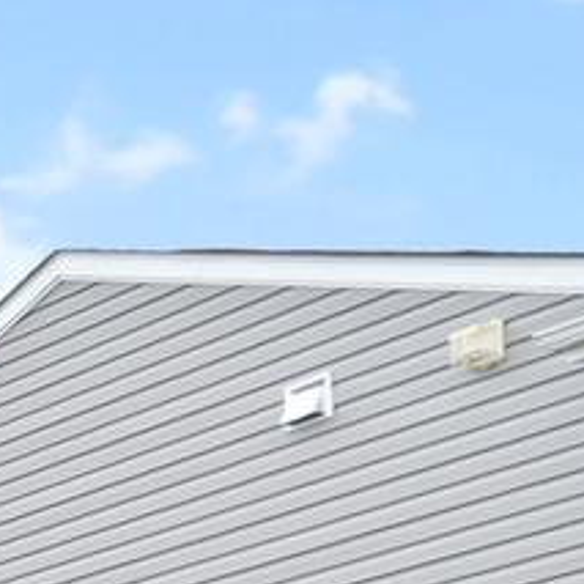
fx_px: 2500
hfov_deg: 6.9
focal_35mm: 131
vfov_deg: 11.4
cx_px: -2144
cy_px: 1320
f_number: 8
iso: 640
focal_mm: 16
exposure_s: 1/50
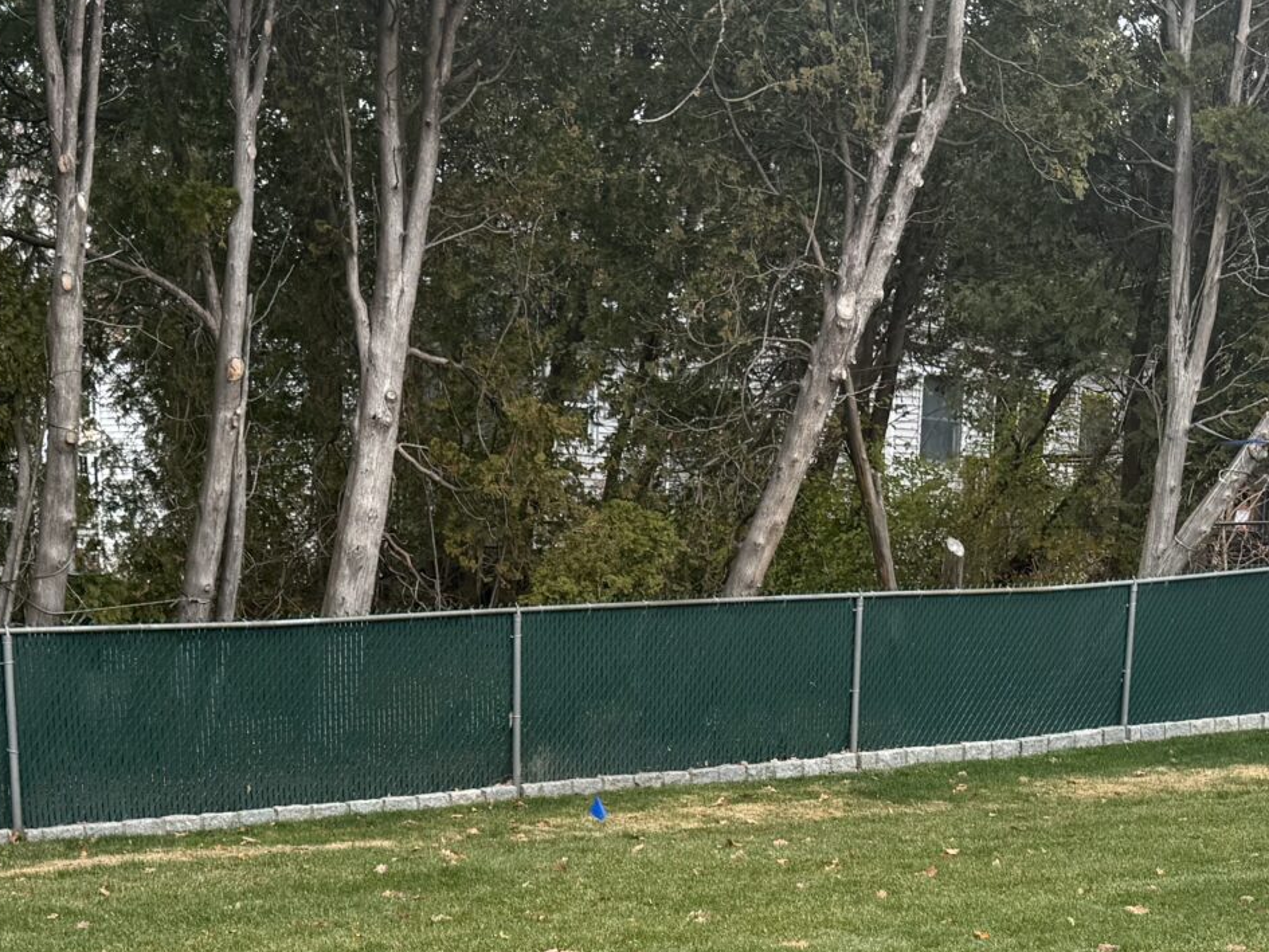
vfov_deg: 21.1
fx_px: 2383
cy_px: 1128
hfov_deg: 29.8
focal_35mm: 65
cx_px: 538
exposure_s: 1/204
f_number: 1.78
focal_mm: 6.76
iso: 64
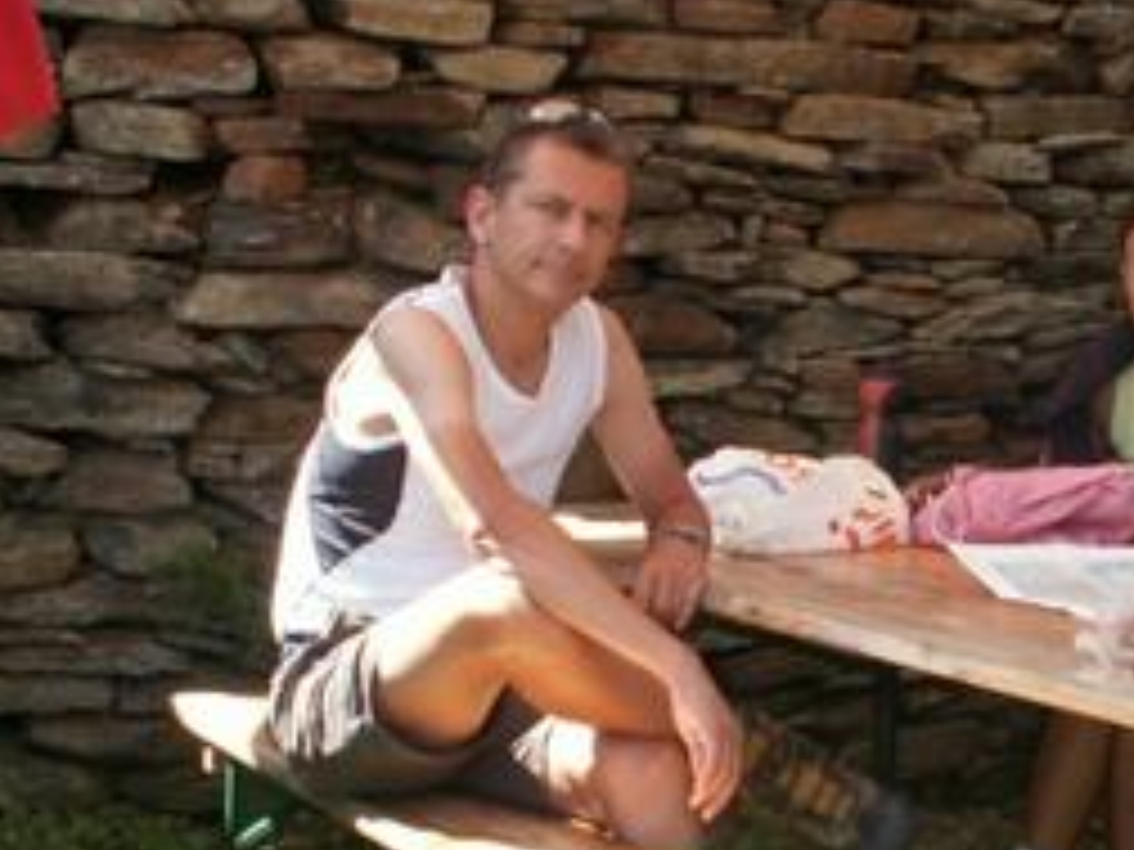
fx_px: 2916
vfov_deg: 16.6
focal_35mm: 89
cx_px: 860
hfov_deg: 21.8
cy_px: 454
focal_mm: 5.86
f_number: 4
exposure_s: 1/80
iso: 50
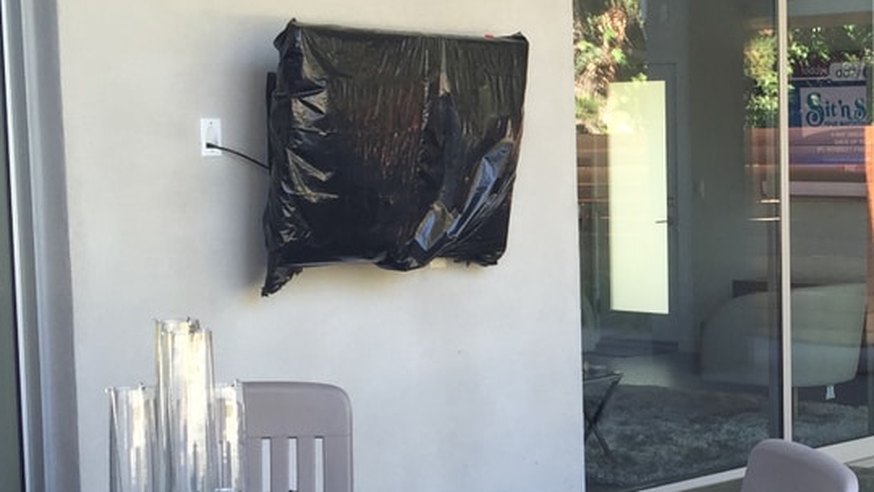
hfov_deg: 26.3
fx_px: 1808
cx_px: 773
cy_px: 341
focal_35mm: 78
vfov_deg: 15.5
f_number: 2.2
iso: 32
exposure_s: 1/63
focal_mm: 4.15
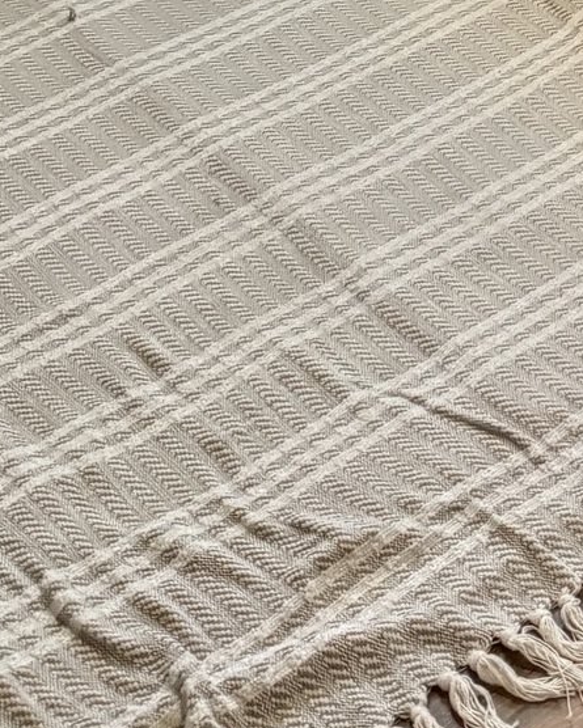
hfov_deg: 14.5
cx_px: 933
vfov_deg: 15.6
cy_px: -742
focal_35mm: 97
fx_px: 2092
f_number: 1.78
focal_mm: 6.76
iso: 640
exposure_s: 1/60
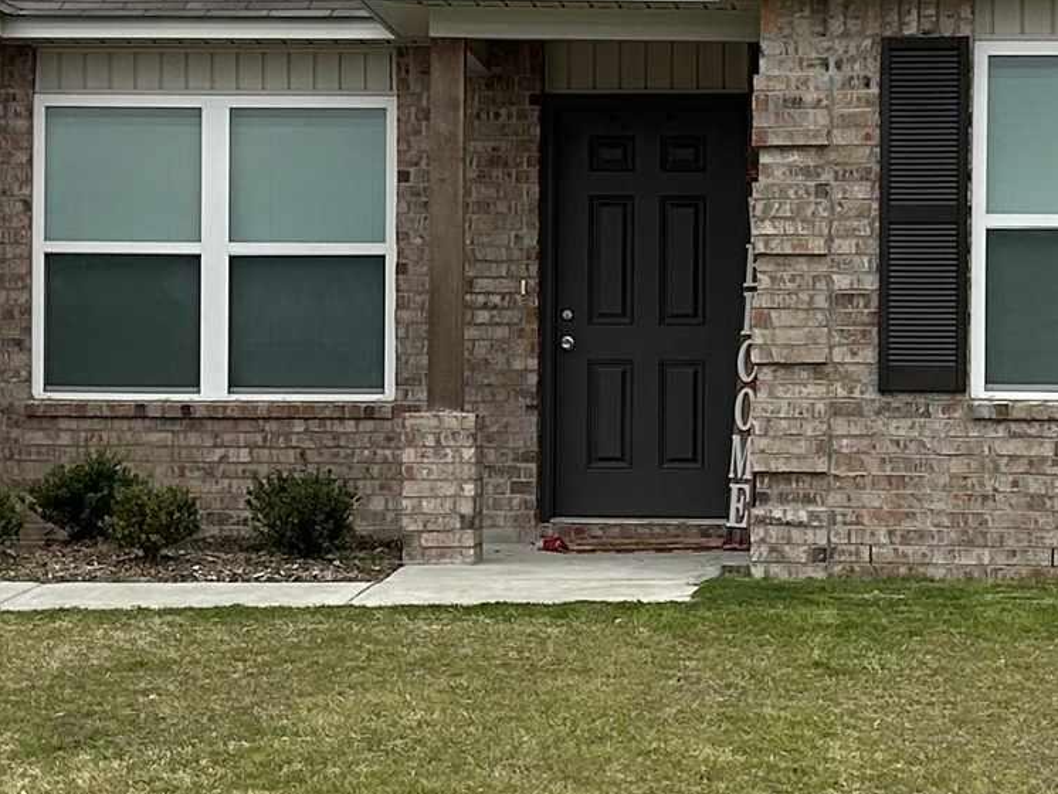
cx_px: 633
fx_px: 3271
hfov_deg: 18.4
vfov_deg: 13.8
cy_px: 350
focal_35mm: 107
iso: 50
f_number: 1.5
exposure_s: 1/2695
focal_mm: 5.7
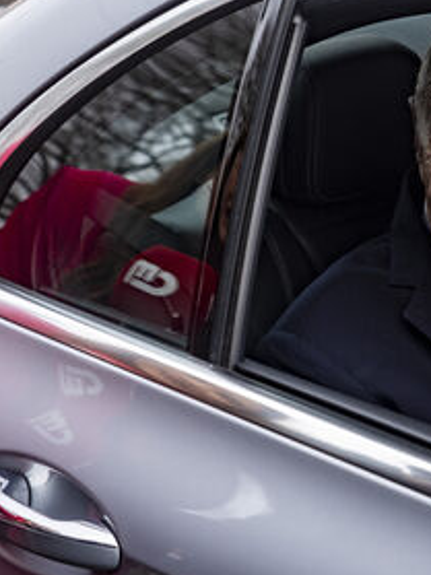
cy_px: 179
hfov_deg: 11.3
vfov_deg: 15.4
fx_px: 2127
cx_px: 542
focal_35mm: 128
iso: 250
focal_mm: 38.8
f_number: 2.8
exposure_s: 1/500
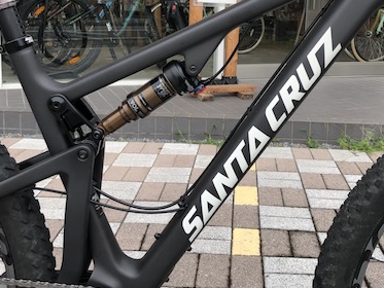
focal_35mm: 45
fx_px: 499
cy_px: 101
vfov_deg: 32.0
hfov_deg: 42.0
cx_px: 213
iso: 20
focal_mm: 3.99
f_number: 1.8
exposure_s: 1/154
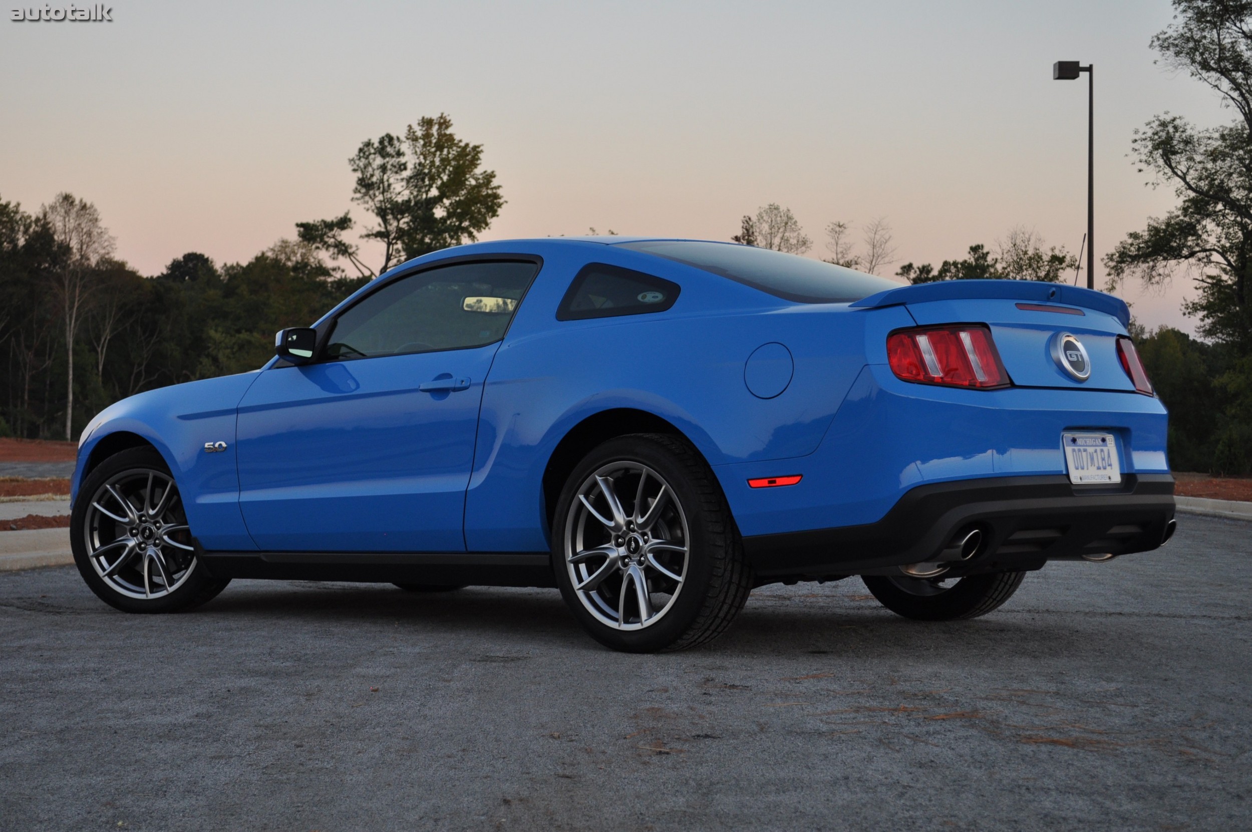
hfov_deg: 35.1
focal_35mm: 57
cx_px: 626
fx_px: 1980
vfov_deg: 23.7
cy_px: 416
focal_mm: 38
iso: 400
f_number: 5.6
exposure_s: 1/125
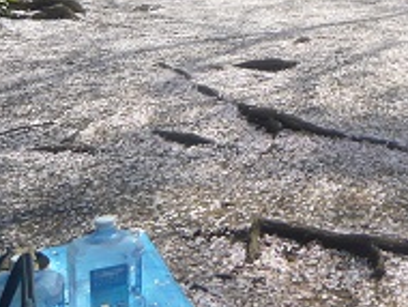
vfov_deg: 18.0
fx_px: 909
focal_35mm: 77
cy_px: -88
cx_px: 446
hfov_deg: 23.8
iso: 100
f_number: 2.8
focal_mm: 4.6
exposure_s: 1/800
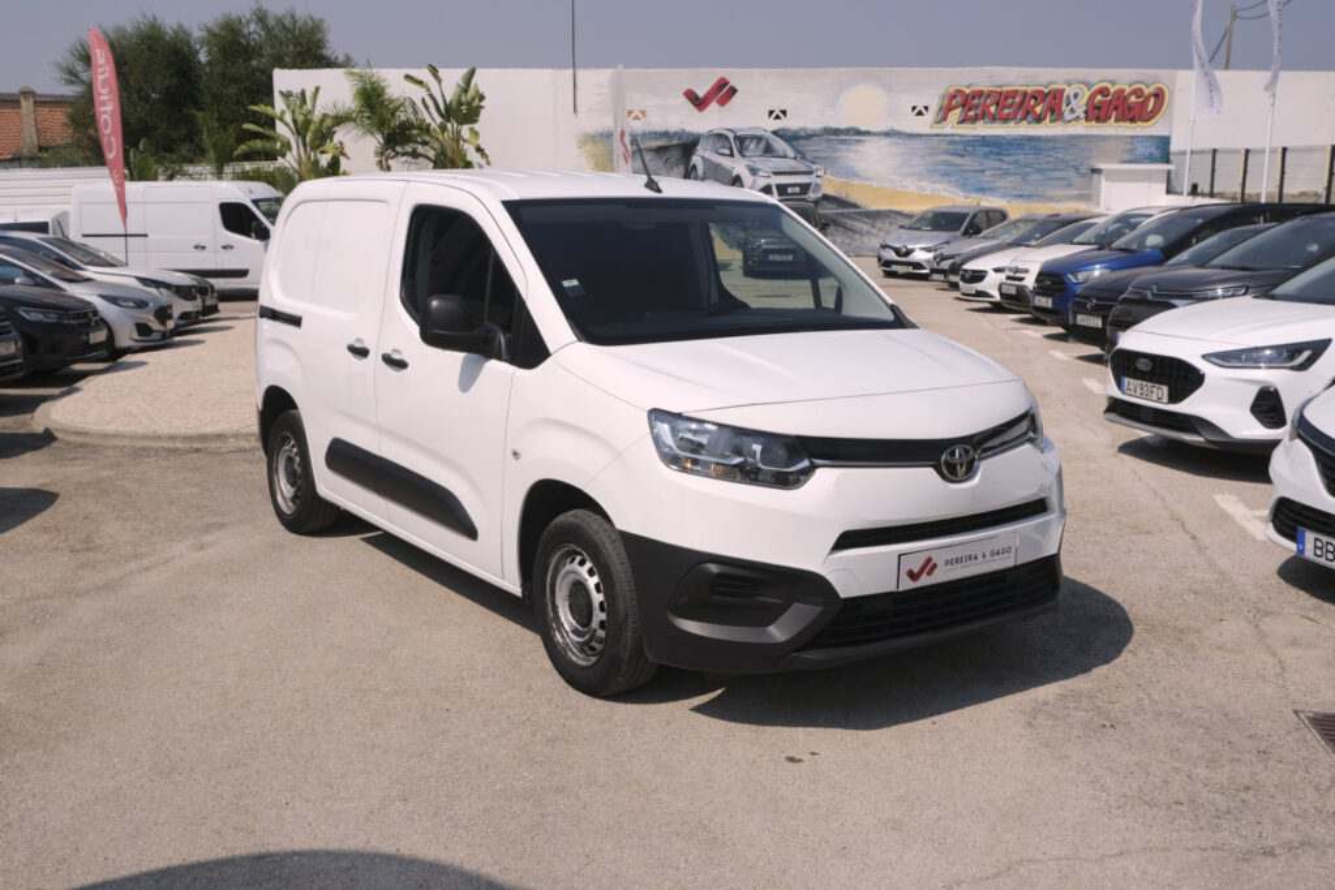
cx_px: 668
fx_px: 1224
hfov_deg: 57.2
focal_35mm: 33
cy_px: 445
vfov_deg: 40.0
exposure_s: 1/400
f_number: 10
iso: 160
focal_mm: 22.3
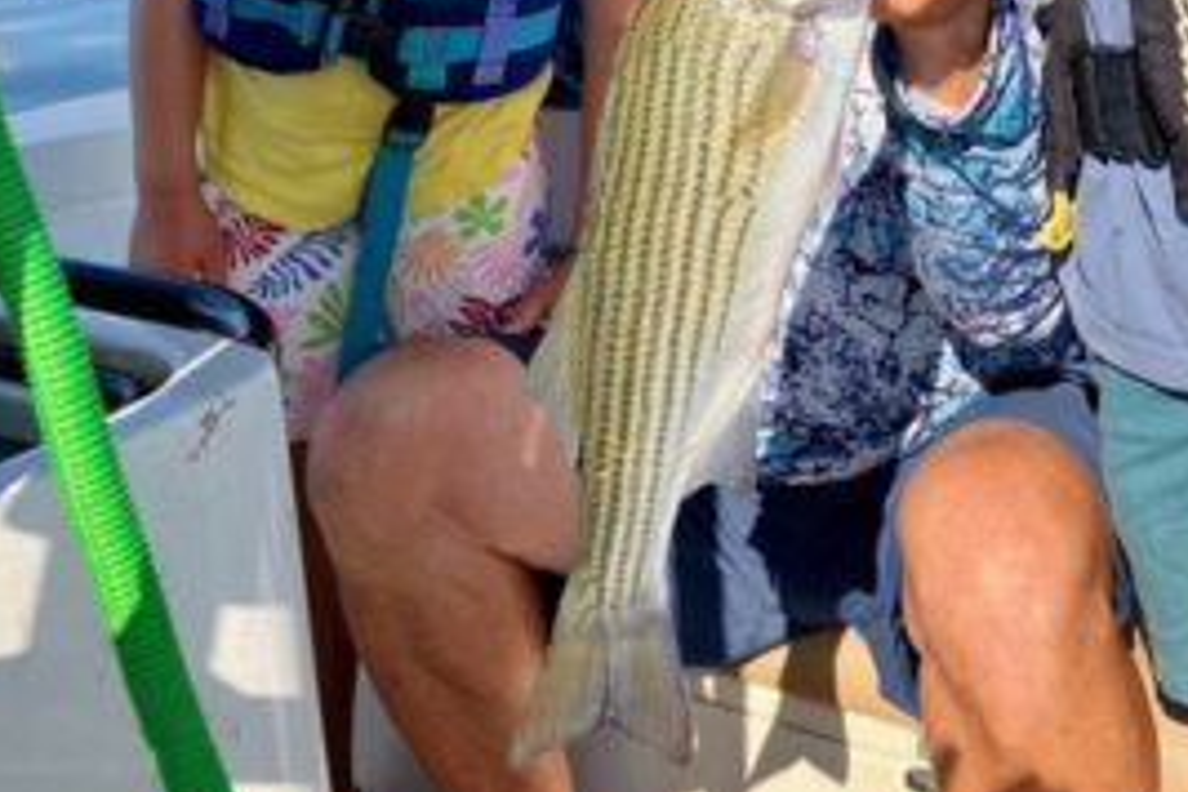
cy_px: -225
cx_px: 830
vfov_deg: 22.2
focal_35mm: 55
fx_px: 1815
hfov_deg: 35.7
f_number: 1.8
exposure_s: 1/1312
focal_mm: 3.99
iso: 32
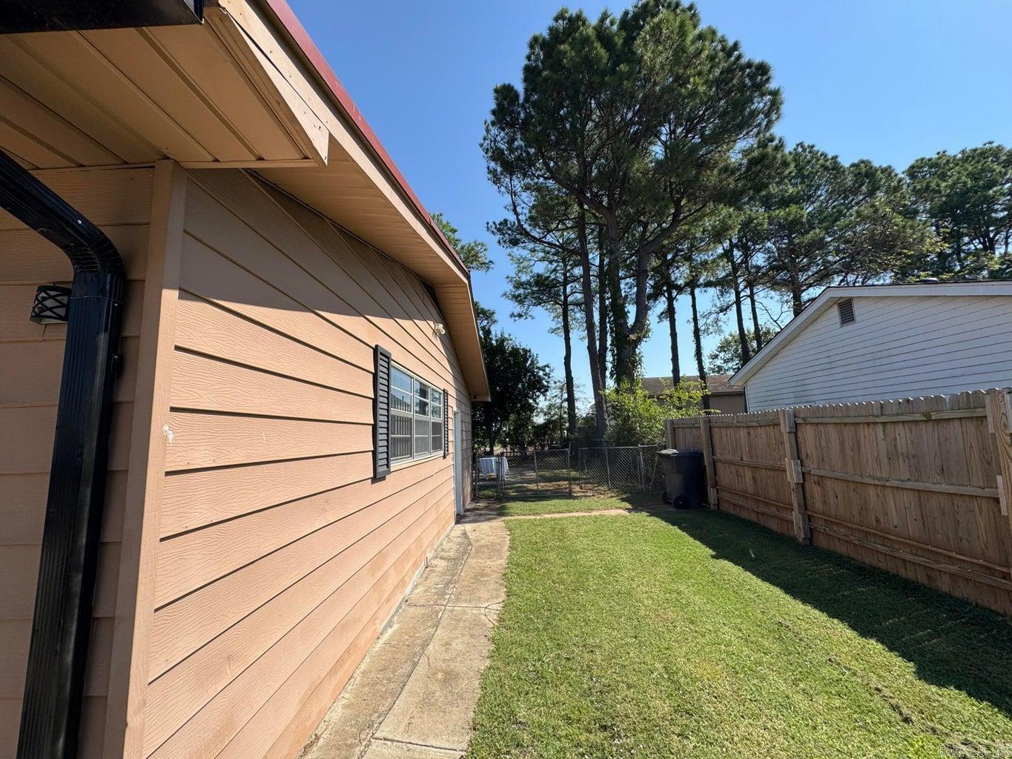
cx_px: 506
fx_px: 409
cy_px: 380
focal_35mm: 14
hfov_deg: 102.1
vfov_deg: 85.7
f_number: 2.2
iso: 50
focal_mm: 2.22
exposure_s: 1/1880
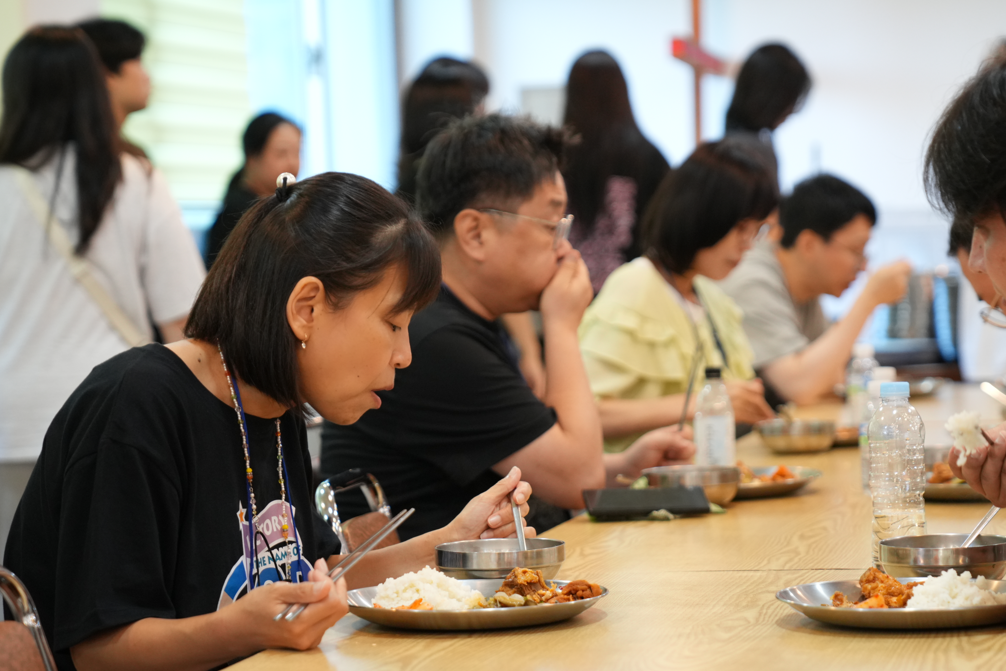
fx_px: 2766
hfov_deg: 20.6
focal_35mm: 99
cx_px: 622
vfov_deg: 13.8
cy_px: 453
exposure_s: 1/160
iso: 1600
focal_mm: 70
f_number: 2.8
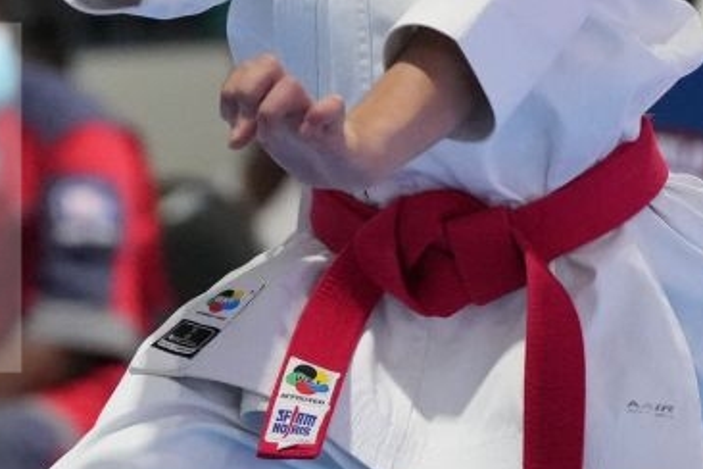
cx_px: 494
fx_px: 12009
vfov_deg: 2.2
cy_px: 198
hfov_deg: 3.4
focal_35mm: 615
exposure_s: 1/500
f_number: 2.8
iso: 6400
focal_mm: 125
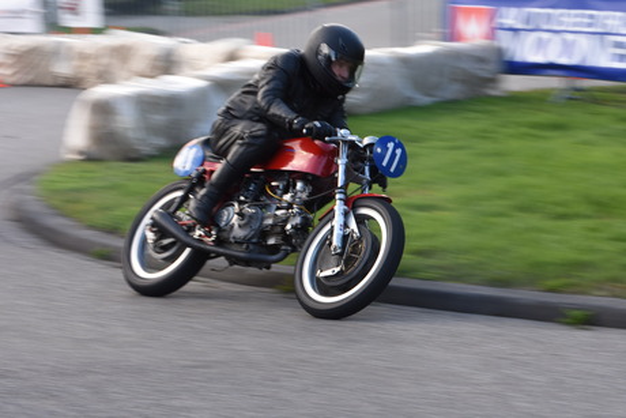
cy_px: 209
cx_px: 313
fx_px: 2870
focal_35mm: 165
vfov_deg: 8.3
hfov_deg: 12.4
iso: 450
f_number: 10
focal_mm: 110
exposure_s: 1/100
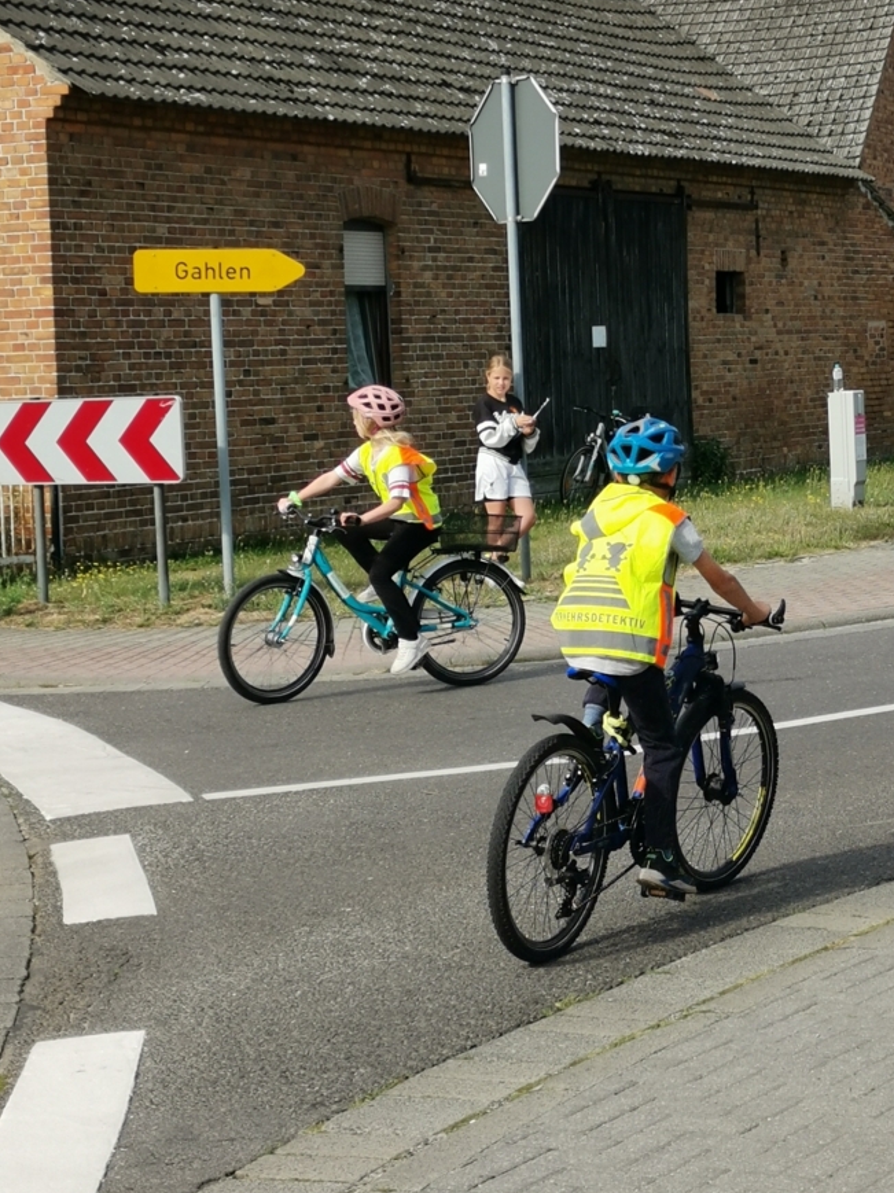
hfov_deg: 17.4
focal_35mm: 84
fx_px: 2895
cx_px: 687
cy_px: 491
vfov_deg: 23.3
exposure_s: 1/1730
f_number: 1.8
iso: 50
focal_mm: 5.58
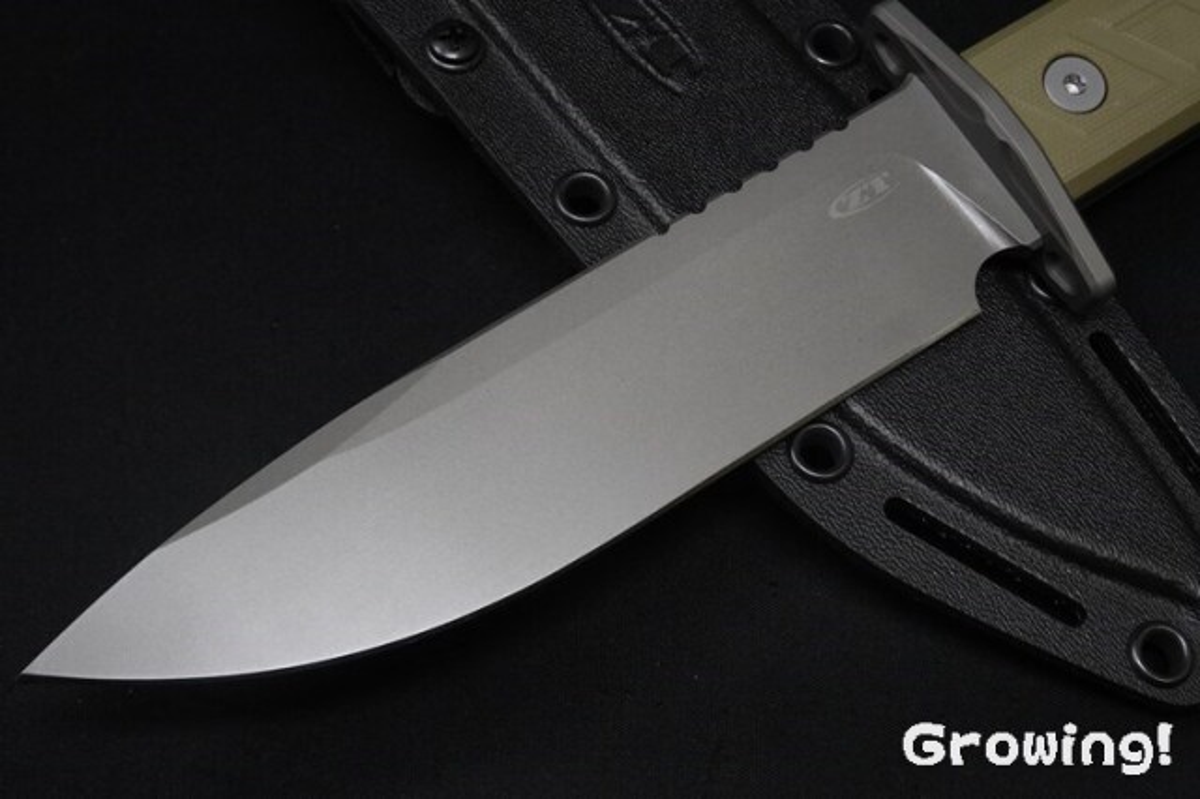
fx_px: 1632
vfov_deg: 27.5
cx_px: 600
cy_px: 400
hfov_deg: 40.4
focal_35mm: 49
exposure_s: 1/50
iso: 800
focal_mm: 18.63
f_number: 10
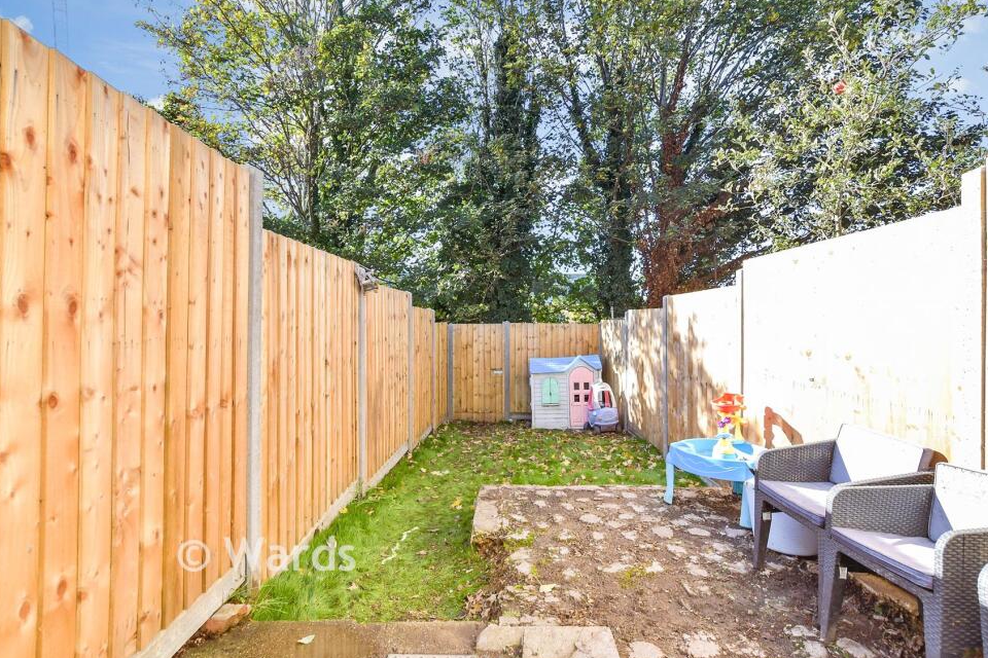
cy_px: 314
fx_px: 439
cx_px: 520
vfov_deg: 73.7
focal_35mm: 16
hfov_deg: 96.7
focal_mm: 10
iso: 320
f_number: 8
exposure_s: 1/160
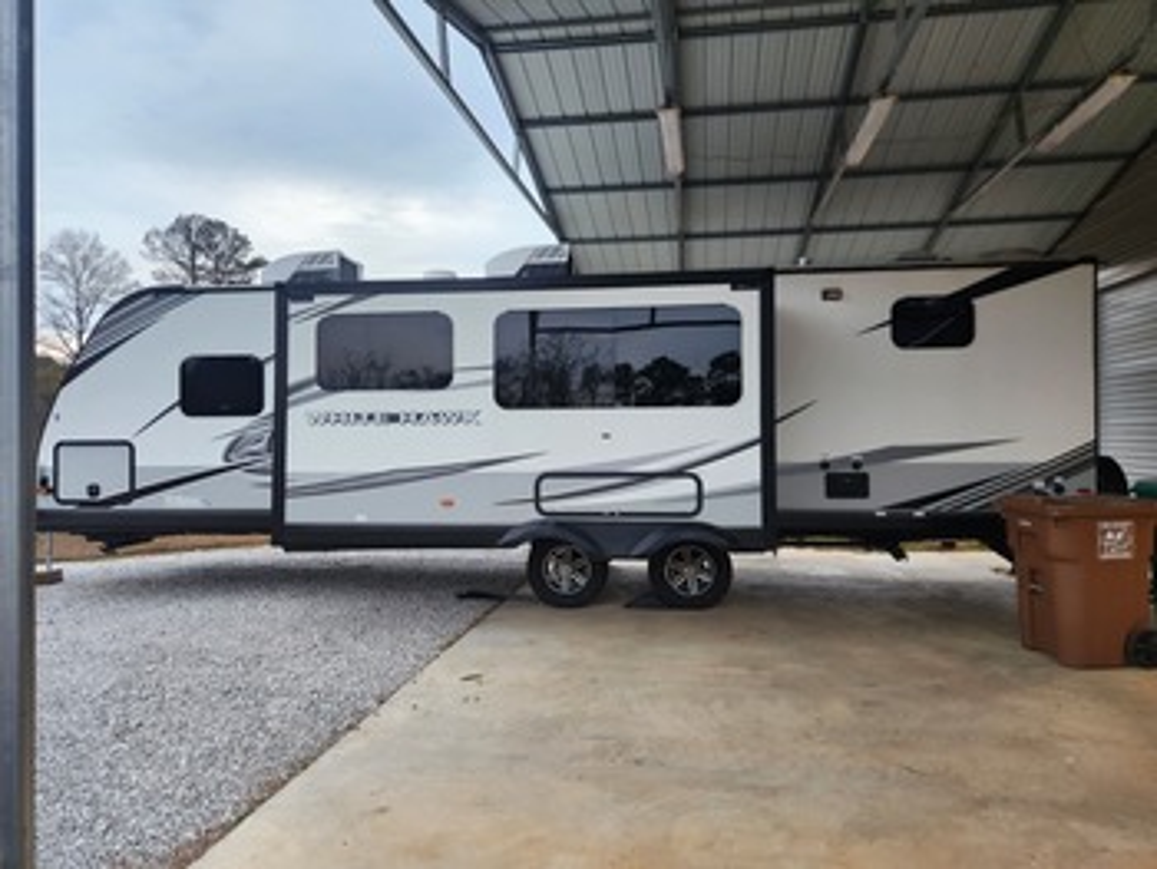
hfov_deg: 73.9
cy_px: 434
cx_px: 578
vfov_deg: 58.9
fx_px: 769
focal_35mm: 23
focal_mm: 5.4
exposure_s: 1/120
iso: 200
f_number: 1.8
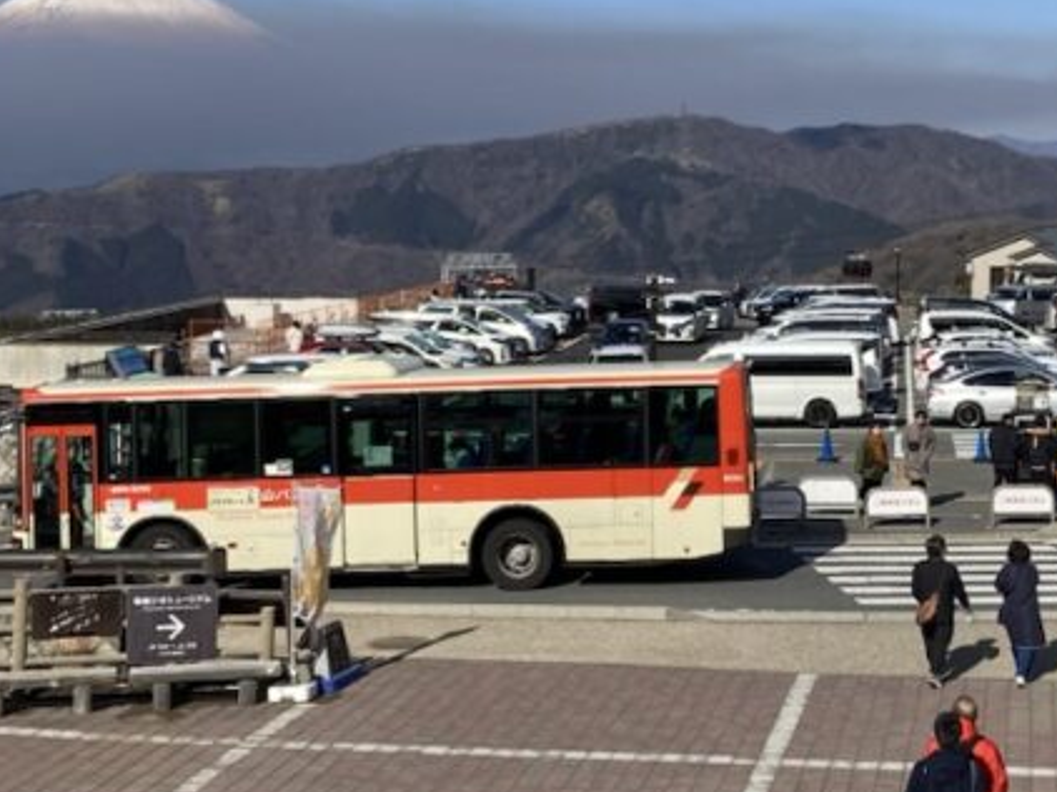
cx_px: 694
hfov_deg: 28.4
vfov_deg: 21.5
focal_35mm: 68
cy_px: 268
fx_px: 2075
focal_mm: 3.99
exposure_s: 1/2667
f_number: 1.8
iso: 20
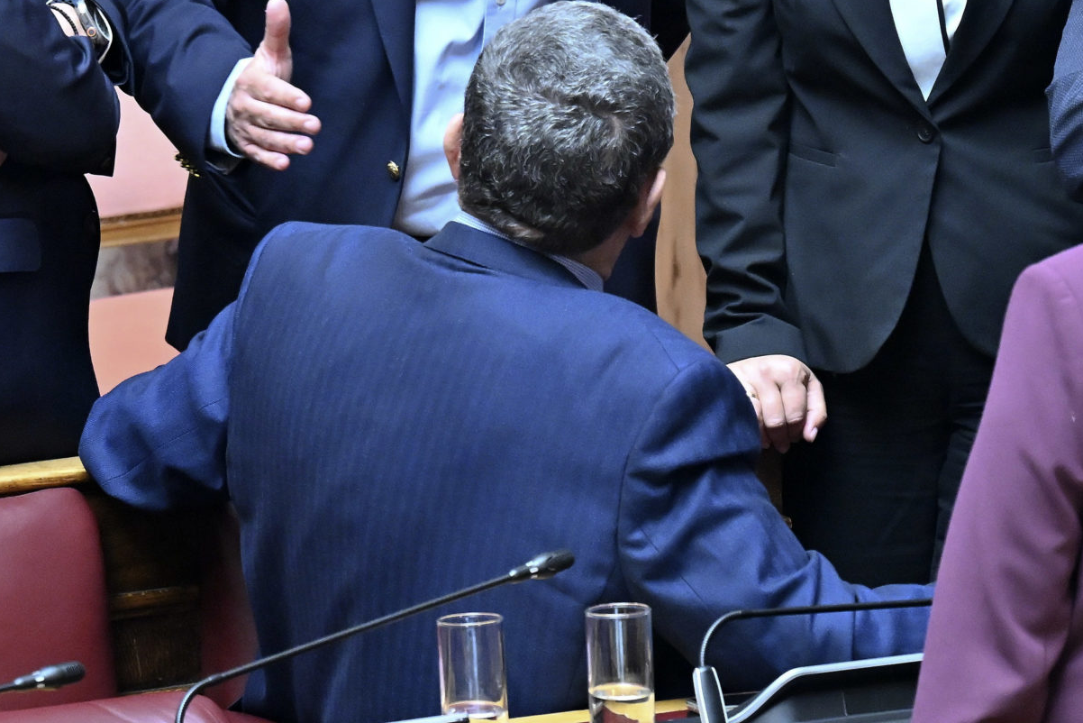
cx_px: 817
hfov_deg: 2.6
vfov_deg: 1.7
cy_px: 93
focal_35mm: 788
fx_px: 23710
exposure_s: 1/250
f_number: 6
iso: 8000
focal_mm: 370
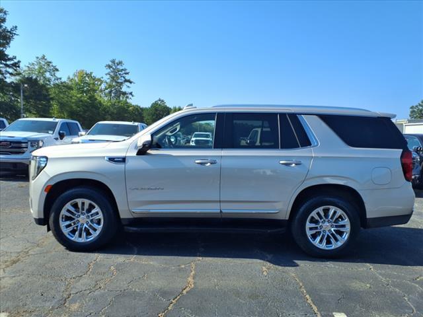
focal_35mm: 27
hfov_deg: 65.3
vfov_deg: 51.4
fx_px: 330
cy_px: 158
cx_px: 212
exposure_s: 1/1429
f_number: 1.9
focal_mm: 3.58
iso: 40
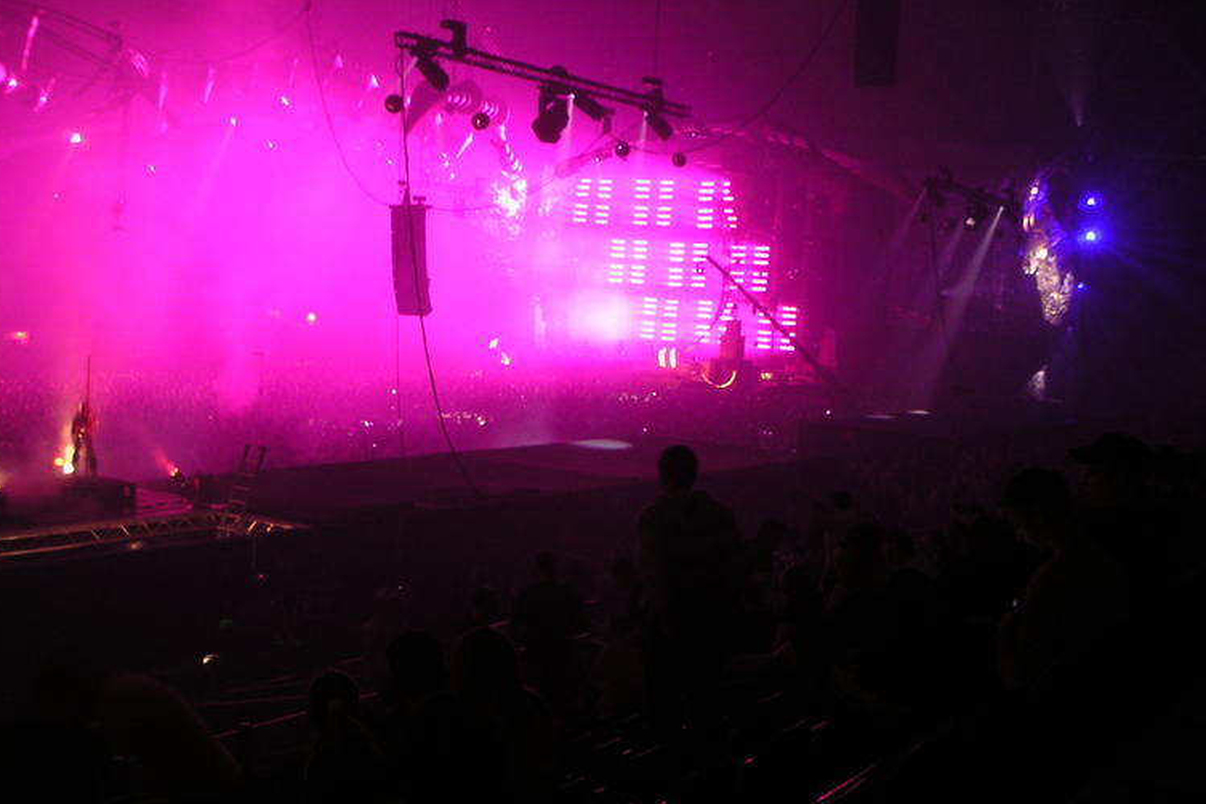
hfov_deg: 46.4
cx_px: 604
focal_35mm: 42
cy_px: 376
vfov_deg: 31.9
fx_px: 1407
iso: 100
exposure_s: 1/3
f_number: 2.8
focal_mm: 6
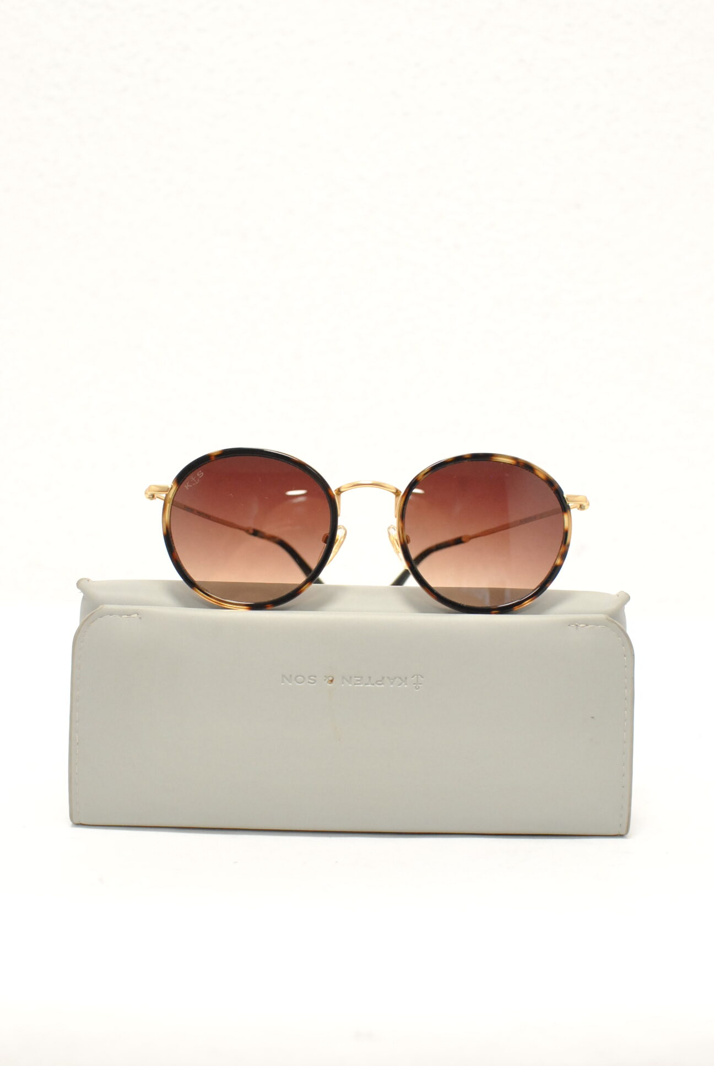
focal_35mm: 52
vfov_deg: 37.8
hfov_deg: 25.8
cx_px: 357
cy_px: 533
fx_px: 1557
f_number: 4
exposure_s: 1/100
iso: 800
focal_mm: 35
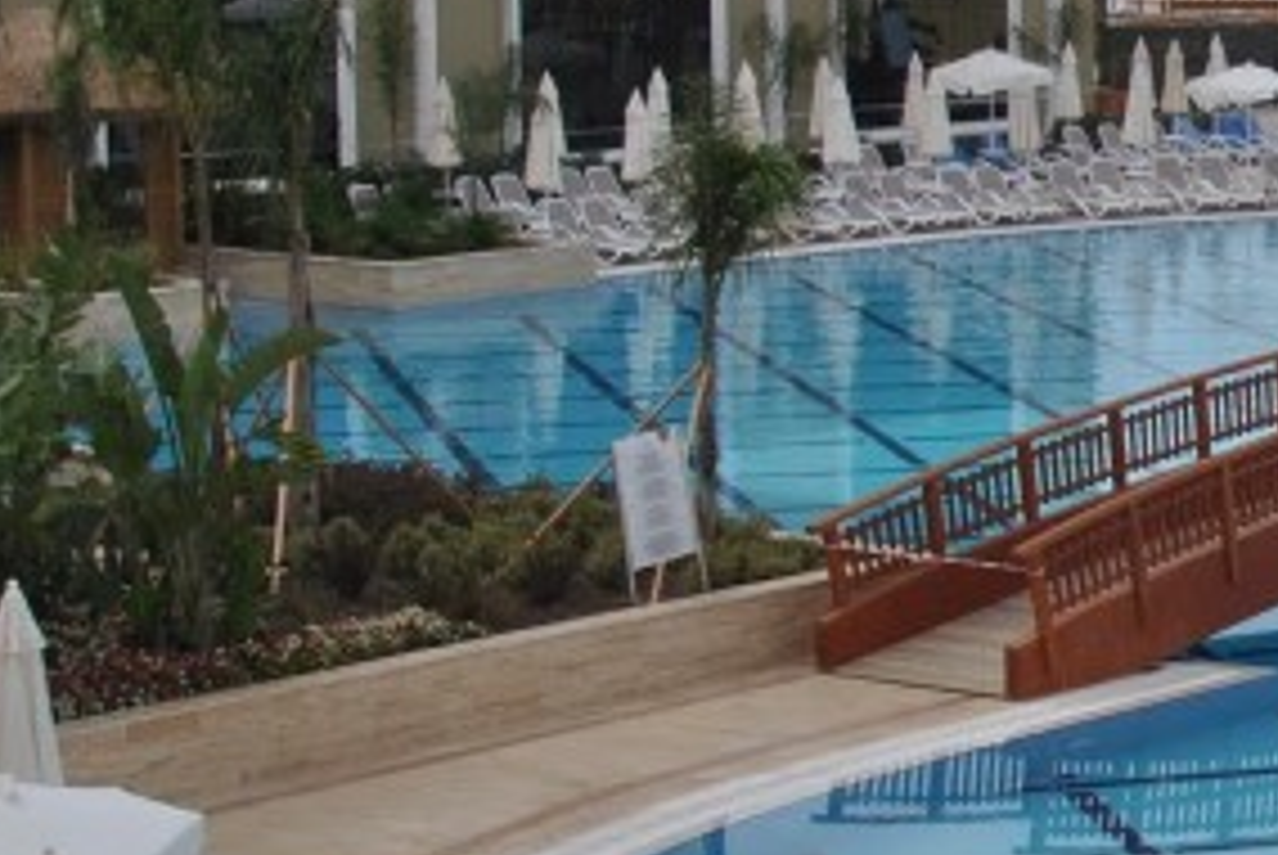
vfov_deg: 11.4
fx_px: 4300
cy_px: 400
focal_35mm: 121
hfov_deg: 15.2
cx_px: 2113
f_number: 8
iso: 100
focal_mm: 20
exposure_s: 1/250
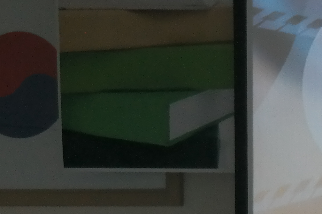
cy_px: 504
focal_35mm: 474
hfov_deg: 4.3
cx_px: 570
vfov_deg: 2.9
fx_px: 4239
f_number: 5.6
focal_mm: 52
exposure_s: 1/80
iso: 800
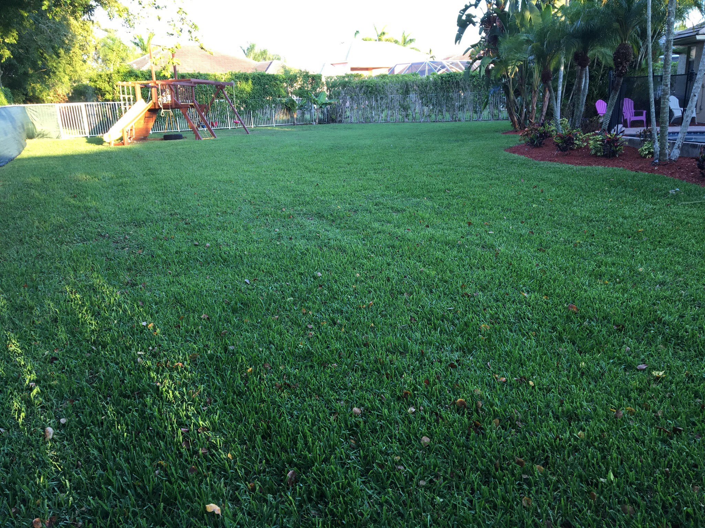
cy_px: 264
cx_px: 352
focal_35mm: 29
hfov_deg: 61.7
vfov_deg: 48.2
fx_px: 591
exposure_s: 1/60
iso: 32
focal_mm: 4.15
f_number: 2.2
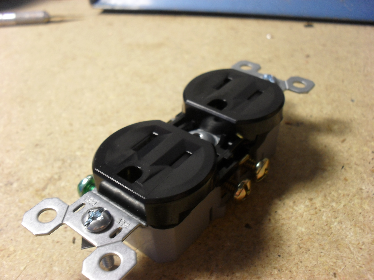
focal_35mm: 35
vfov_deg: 40.7
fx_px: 378
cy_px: 140
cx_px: 187
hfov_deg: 52.6
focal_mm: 6.3
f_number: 3.2
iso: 120
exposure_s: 1/30
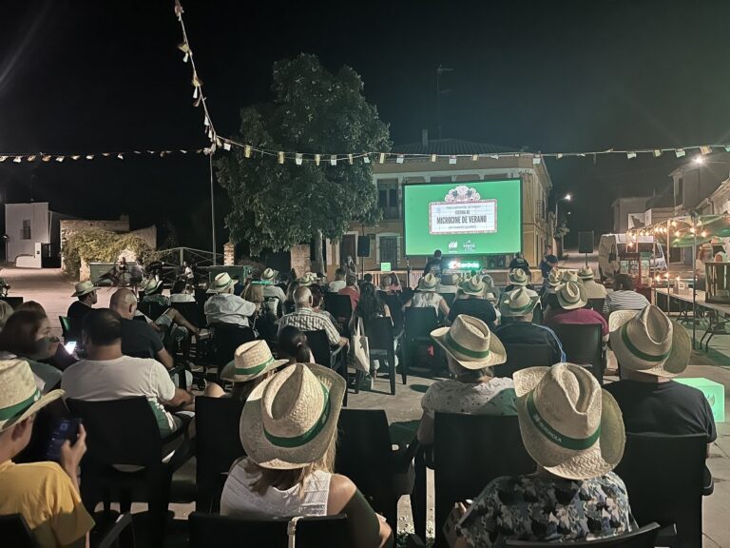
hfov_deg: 67.3
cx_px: 365
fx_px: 548
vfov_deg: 53.1
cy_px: 274
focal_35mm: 26
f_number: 1.6
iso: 1250
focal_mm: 5.1
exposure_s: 1/24
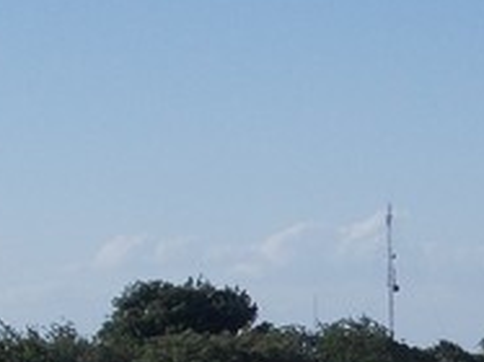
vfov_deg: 6.0
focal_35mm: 246
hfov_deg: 8.0
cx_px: 456
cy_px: 440
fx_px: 3437
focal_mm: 8.5
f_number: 8
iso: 80
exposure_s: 1/250
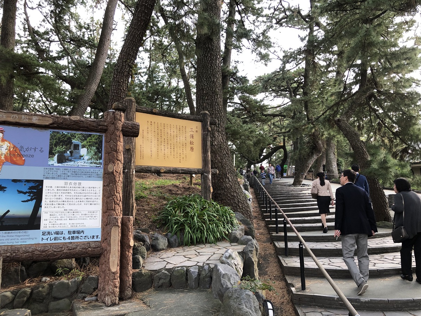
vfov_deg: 49.8
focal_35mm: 28
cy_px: 158
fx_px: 341
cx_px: 210
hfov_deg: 63.4
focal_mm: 3.99
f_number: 1.8
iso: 25
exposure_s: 1/40
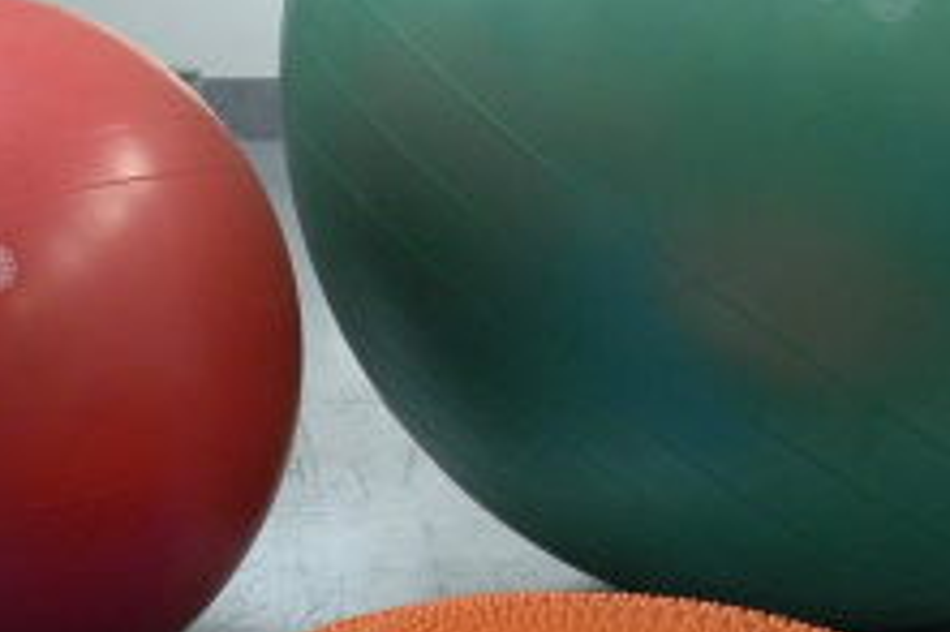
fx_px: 3291
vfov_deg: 10.4
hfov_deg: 16.0
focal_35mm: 125
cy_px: 1096
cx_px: -77
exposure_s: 1/100
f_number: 5
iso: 320
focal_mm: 23
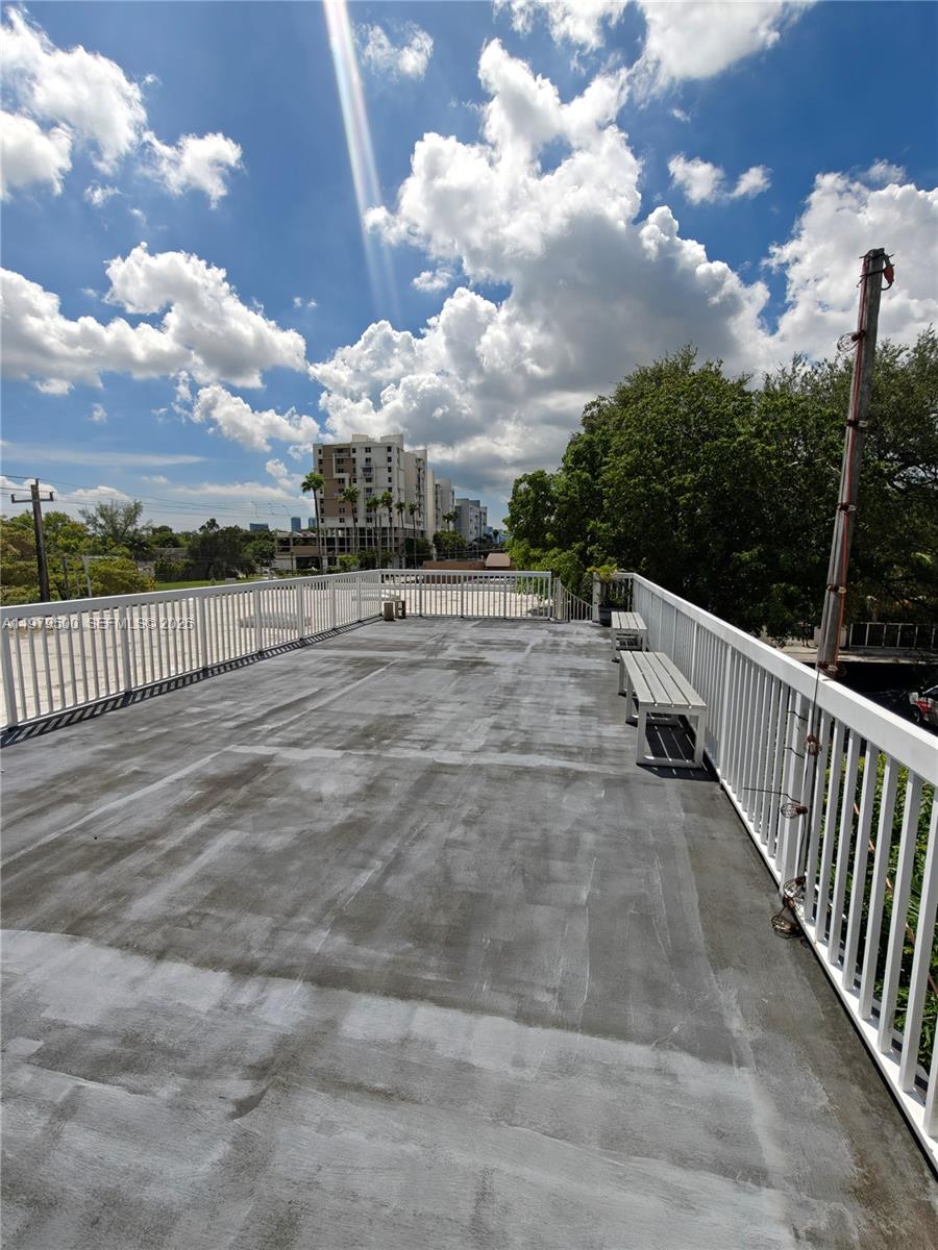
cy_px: 625
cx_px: 469
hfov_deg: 81.7
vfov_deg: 98.2
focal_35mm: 15
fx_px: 542
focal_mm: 2.3
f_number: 2
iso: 160
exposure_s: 1/2713
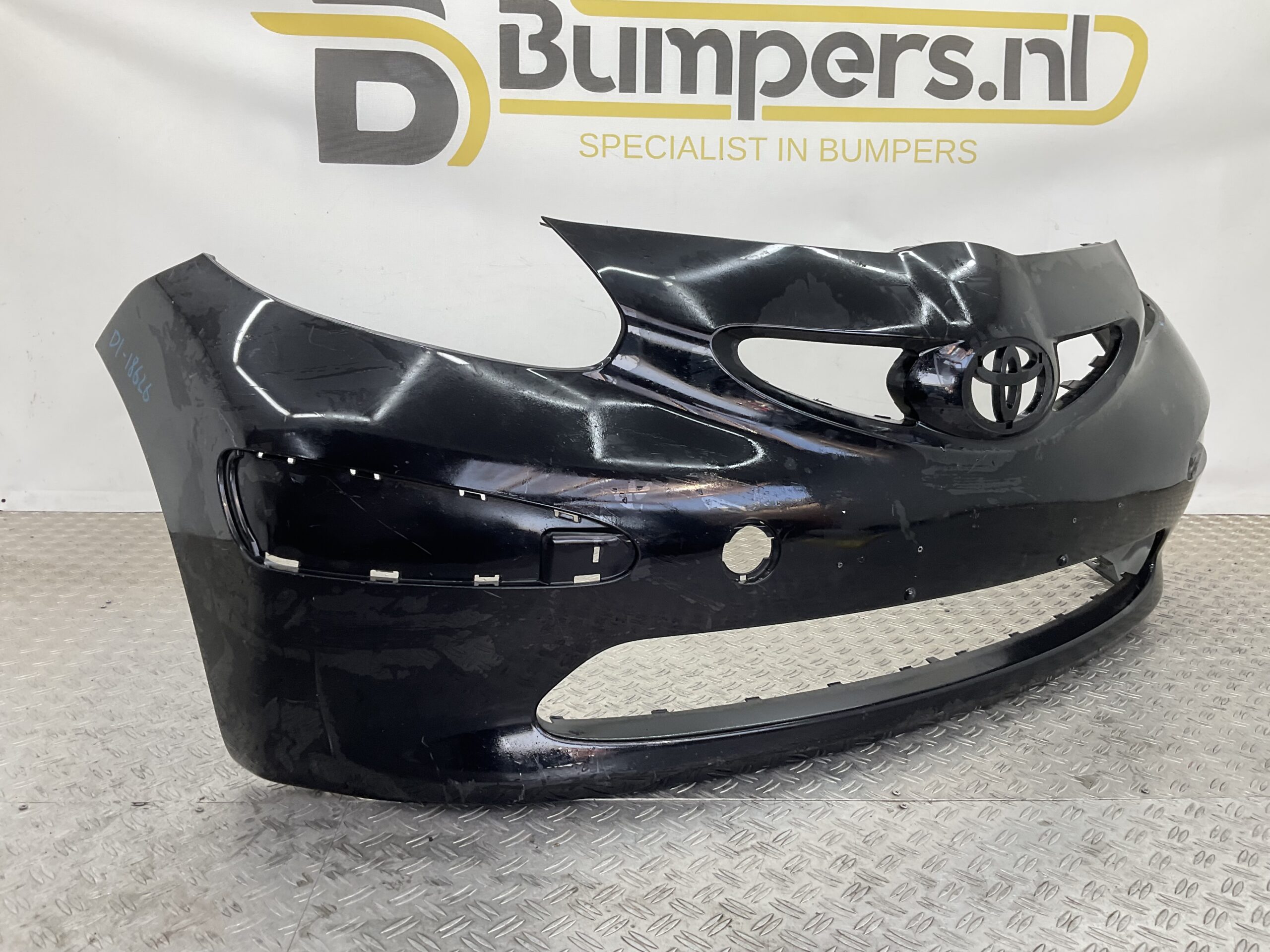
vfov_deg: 48.2
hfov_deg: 61.7
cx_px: 635
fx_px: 1064
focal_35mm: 29
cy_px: 476
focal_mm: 3
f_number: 1.8
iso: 25
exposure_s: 1/120
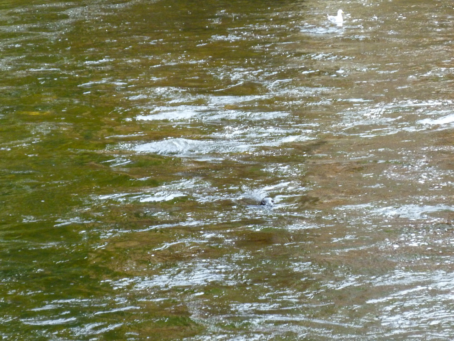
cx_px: 227
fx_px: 3279
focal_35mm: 250
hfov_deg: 7.9
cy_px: 170
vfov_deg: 5.9
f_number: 5.9
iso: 400
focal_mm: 36
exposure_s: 1/80
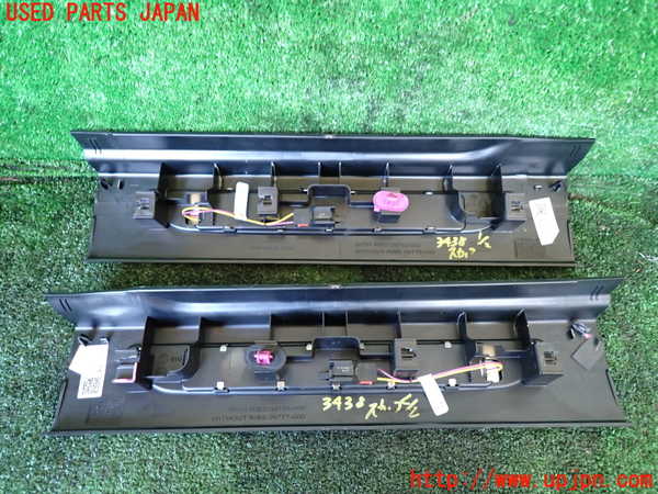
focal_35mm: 25
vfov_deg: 54.9
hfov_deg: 69.4
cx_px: 329
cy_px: 247
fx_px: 475
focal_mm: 4.5
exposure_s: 1/30
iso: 400
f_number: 2
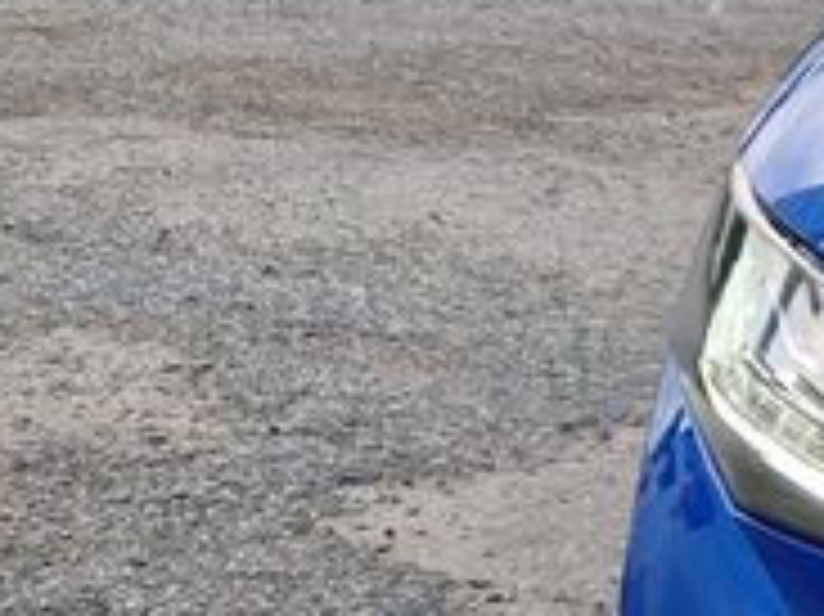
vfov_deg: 11.3
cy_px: 688
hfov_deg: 11.6
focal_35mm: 129
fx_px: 3069
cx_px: 2175
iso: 50
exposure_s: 1/606
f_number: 1.8
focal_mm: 5.4
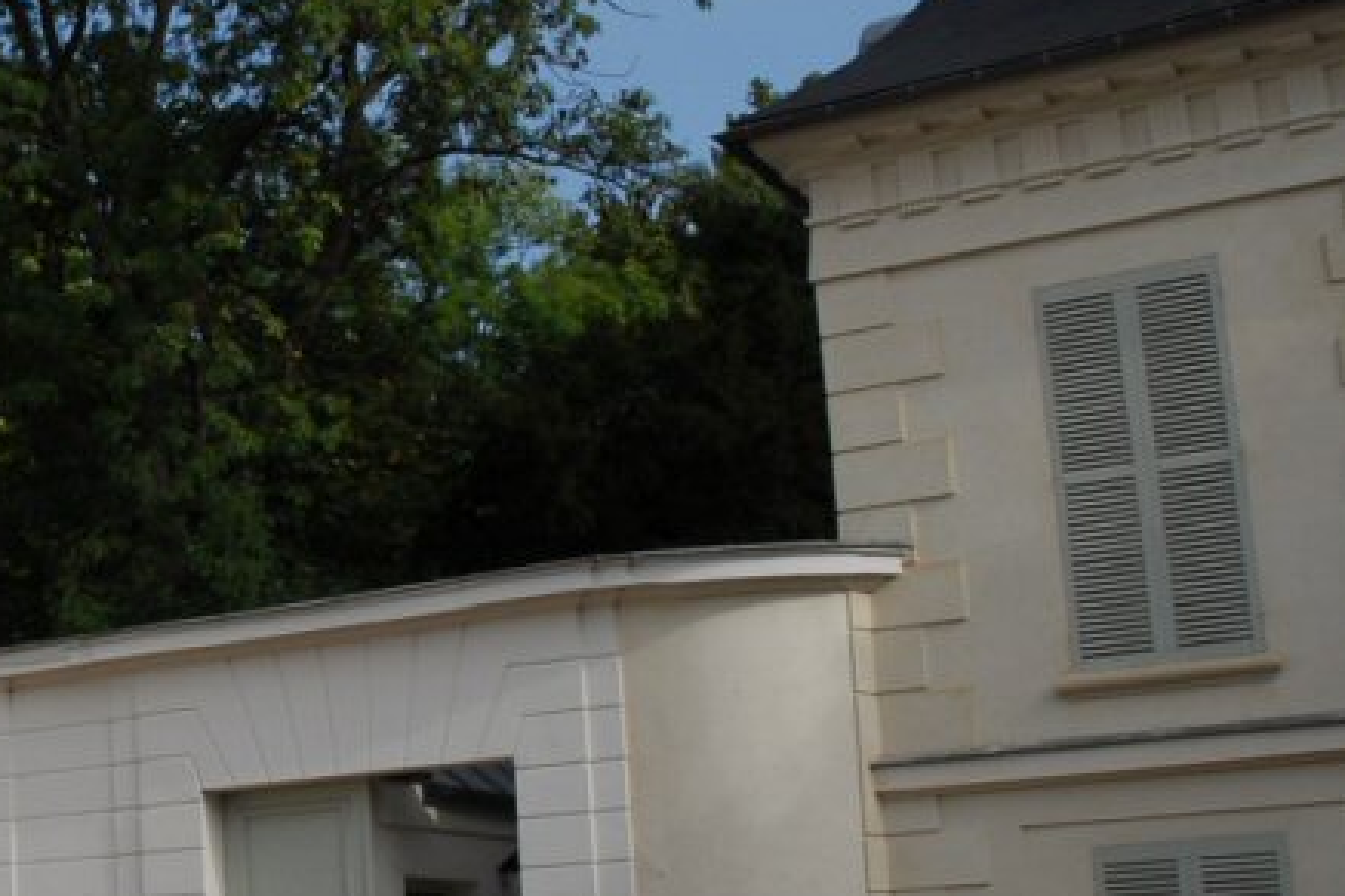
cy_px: 511
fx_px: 2353
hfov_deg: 29.8
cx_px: 3
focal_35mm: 63
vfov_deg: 21.5
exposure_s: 1/250
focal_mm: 18
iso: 100
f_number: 8
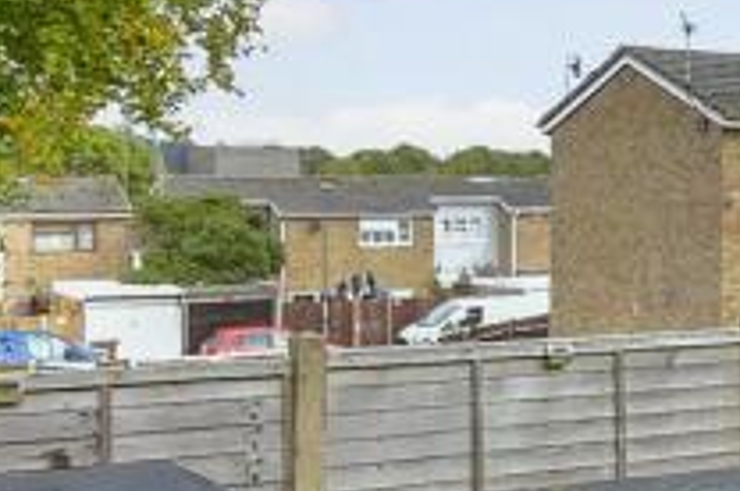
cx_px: 1060
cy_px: 137
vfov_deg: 18.3
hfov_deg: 23.0
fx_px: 1519
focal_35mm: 74
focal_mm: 10
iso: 160
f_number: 8
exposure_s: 1/60
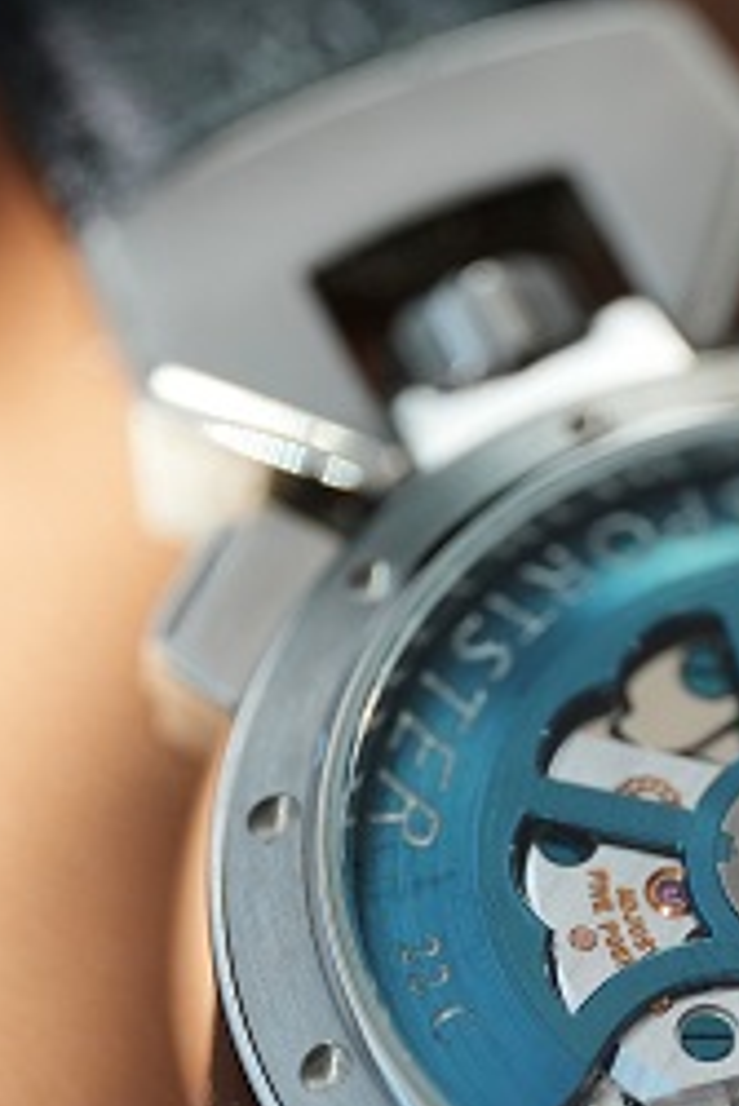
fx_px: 9040
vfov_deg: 7.0
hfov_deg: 4.7
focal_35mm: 294
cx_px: 779
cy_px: 1029
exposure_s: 1/250
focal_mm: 105
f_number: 2.8
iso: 800
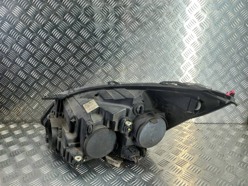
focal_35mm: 25
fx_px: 179
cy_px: 93
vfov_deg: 54.9
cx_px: 124
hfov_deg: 69.4
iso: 80
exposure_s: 1/50
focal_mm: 4.6
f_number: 1.8
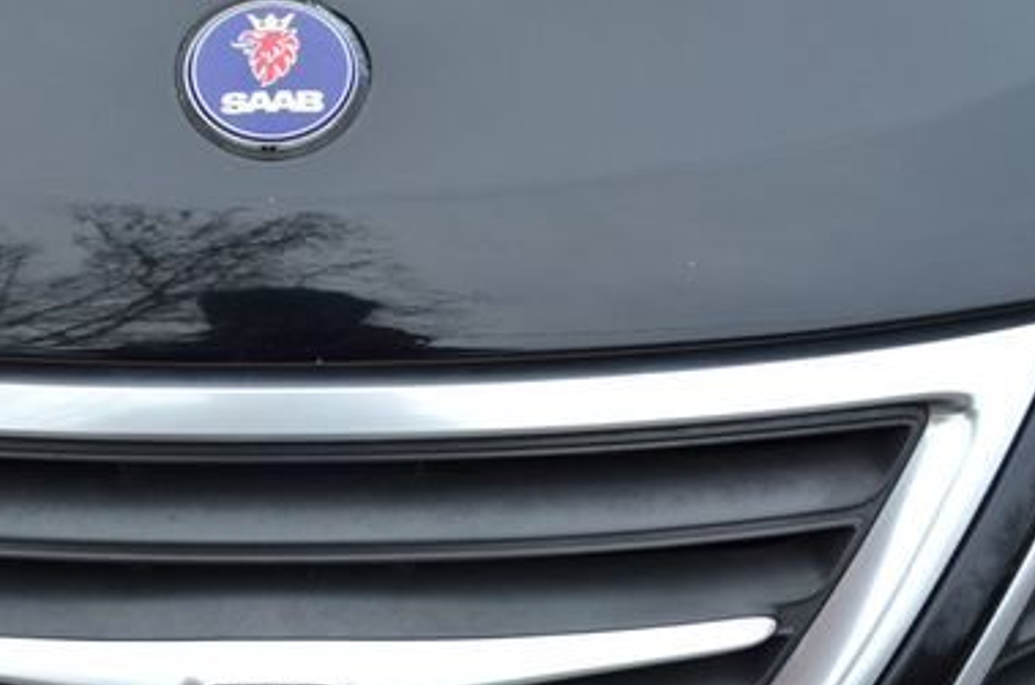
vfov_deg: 19.1
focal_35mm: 71
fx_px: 2037
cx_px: 262
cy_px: 360
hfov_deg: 28.1
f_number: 5.6
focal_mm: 28
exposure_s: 1/125
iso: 400
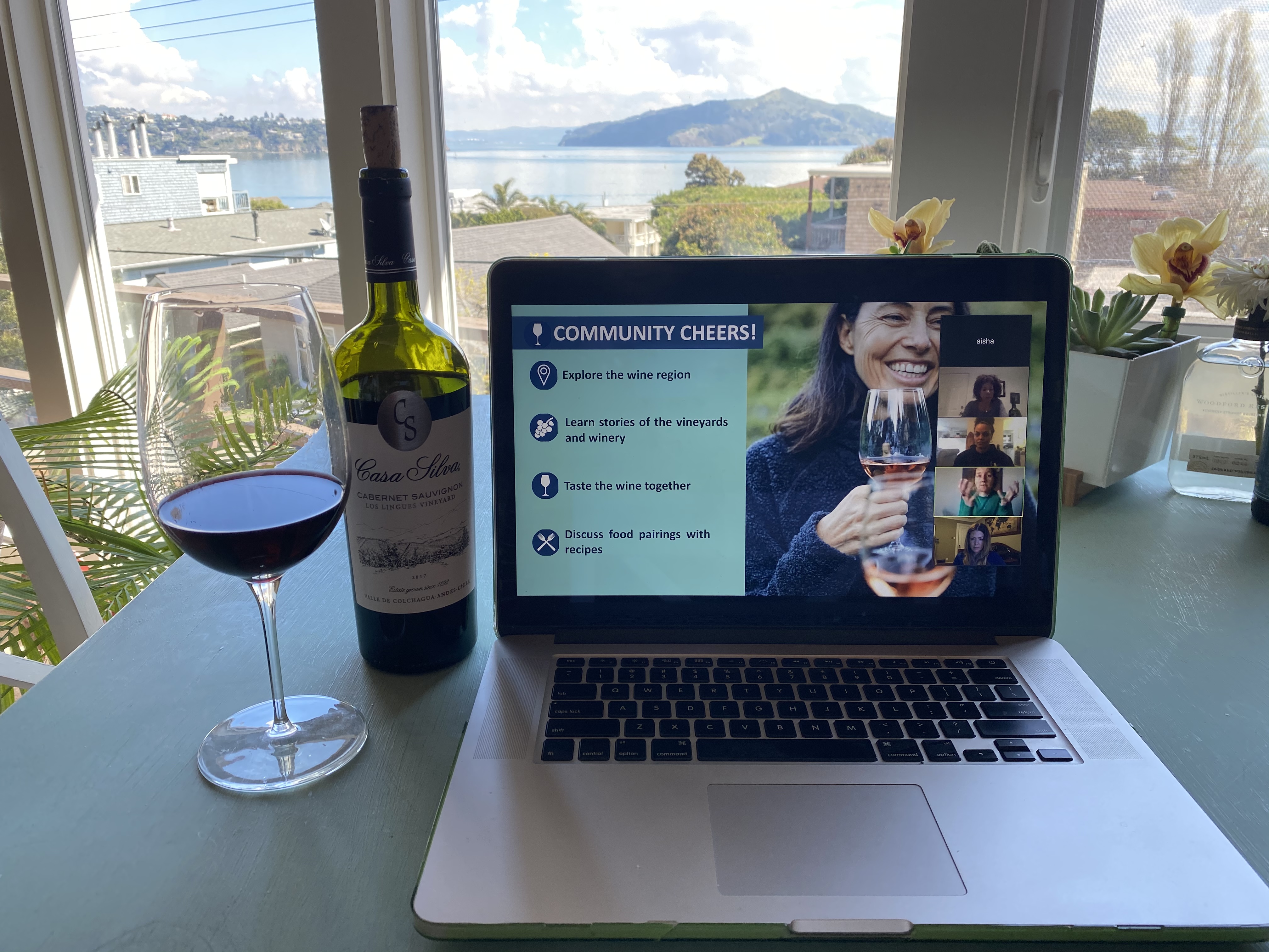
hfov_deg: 67.3
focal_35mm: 26
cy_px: 476
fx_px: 953
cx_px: 634
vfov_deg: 53.1
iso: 32
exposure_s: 1/254
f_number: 1.8
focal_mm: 4.25
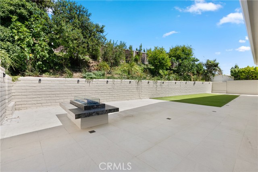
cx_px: 129
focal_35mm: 16
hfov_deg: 96.7
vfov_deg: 73.8
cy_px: 86
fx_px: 115
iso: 640
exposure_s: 1/800
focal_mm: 16
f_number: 9
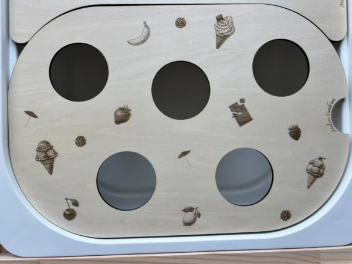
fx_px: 264
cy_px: 132
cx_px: 176
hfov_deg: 67.3
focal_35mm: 26
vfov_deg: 53.1
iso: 50
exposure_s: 1/121
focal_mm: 5.96
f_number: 1.6
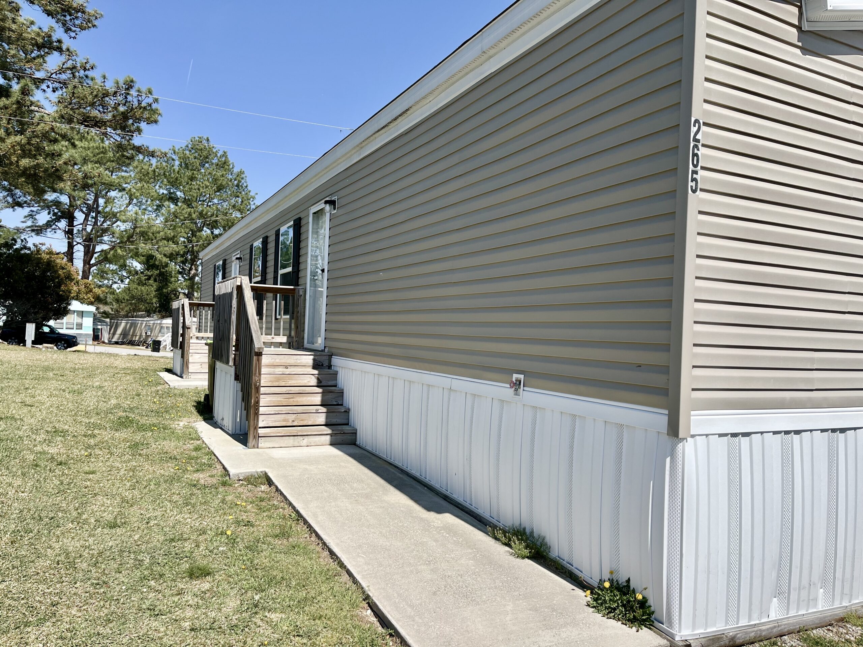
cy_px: 324
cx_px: 432
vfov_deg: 53.1
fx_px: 648
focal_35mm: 26
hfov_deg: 67.3
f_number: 1.6
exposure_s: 1/4310
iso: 50
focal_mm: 5.1
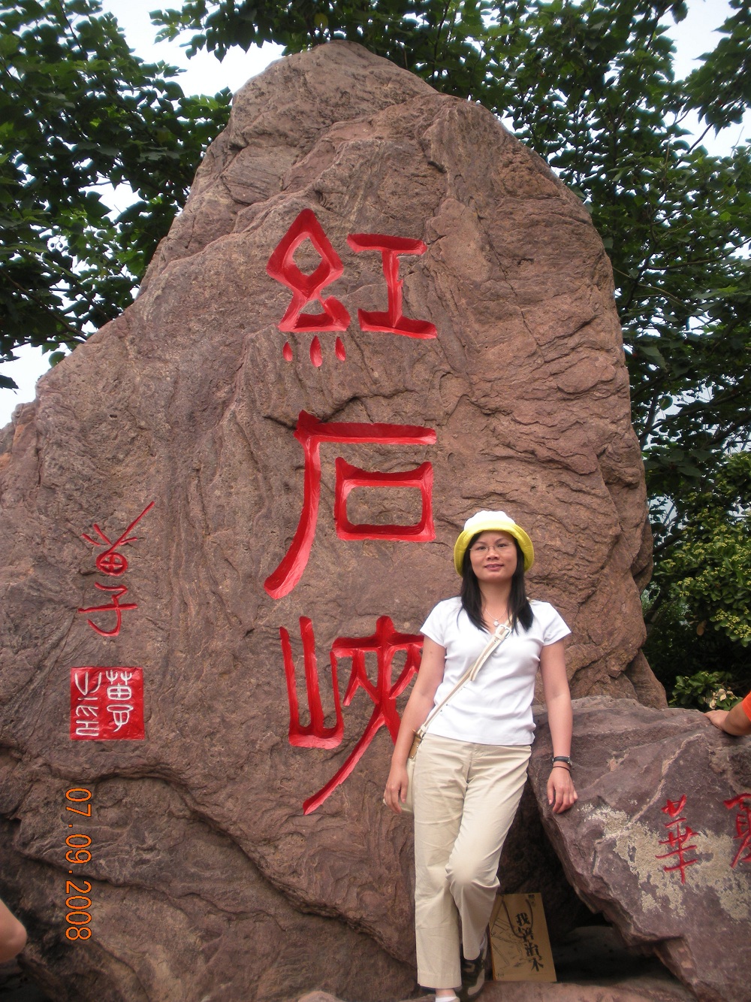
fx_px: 1041
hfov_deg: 39.7
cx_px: 376
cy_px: 501
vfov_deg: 51.4
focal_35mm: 36
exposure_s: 1/282
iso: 64
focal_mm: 6.3
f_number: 3.5
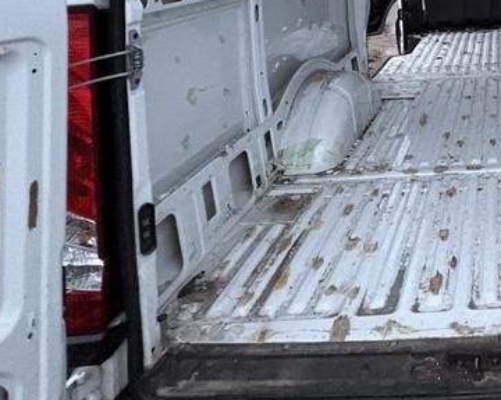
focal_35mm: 34
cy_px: -62
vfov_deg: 35.5
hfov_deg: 44.9
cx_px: 500
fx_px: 504
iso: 1000
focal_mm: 2.22
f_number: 2.2
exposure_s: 1/40
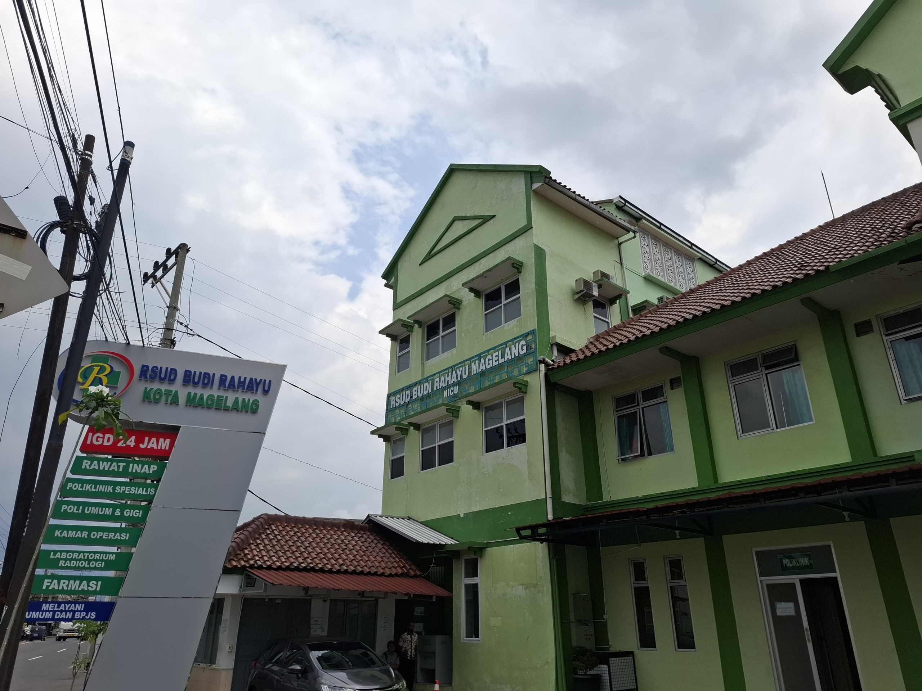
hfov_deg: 73.9
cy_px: 346
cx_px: 461
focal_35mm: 23
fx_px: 613
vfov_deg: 58.9
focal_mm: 5.54
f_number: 1.8
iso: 50
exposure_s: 1/3003
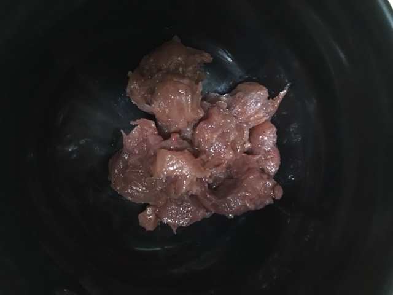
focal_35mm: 29
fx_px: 329
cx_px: 196
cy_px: 148
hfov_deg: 61.7
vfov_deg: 48.2
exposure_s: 1/17
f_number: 2.2
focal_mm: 4.15
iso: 800
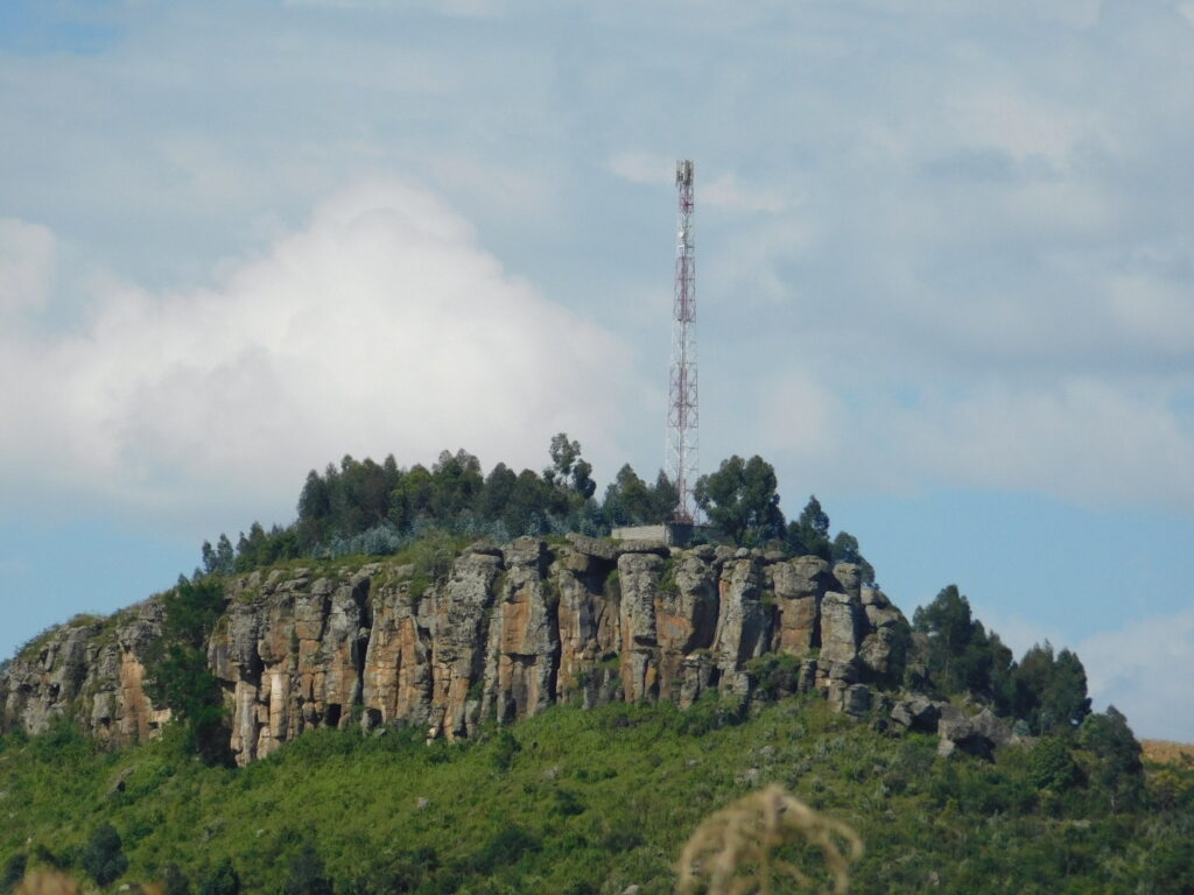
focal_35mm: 440
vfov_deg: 3.4
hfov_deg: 4.5
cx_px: 597
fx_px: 15177
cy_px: 448
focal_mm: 78.1
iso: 125
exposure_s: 1/800
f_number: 5.9
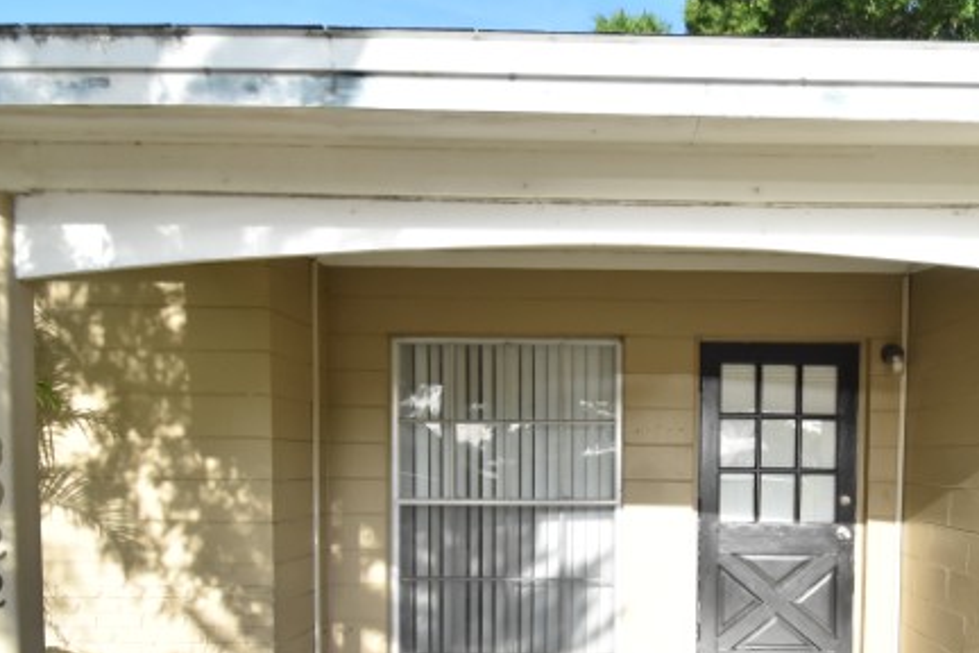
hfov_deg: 69.5
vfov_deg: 49.3
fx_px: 680
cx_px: 650
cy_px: 490
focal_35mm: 25
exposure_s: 1/3000
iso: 800
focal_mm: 10
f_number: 3.5
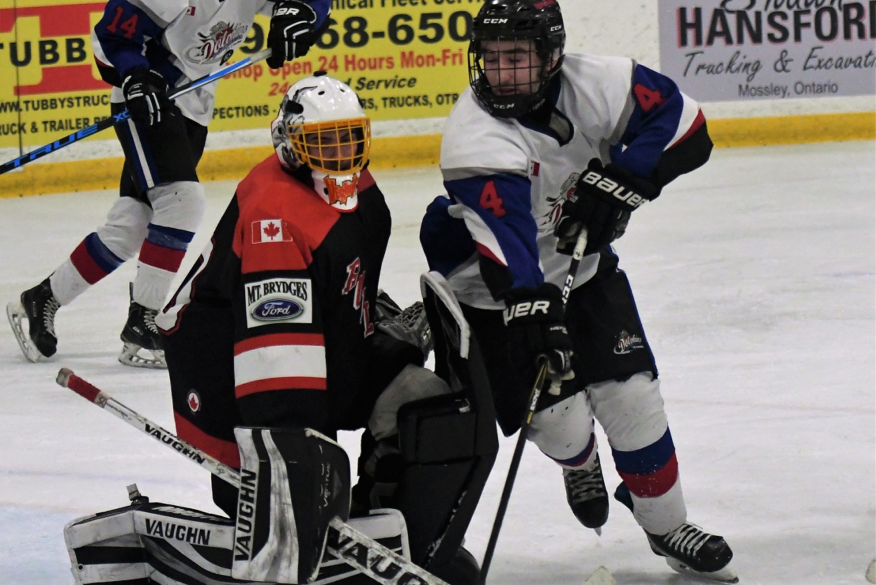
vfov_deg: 13.1
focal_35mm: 105
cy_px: 292
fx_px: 2556
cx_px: 438
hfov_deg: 19.4
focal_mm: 70
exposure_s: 1/1000
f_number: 2.8
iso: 3200
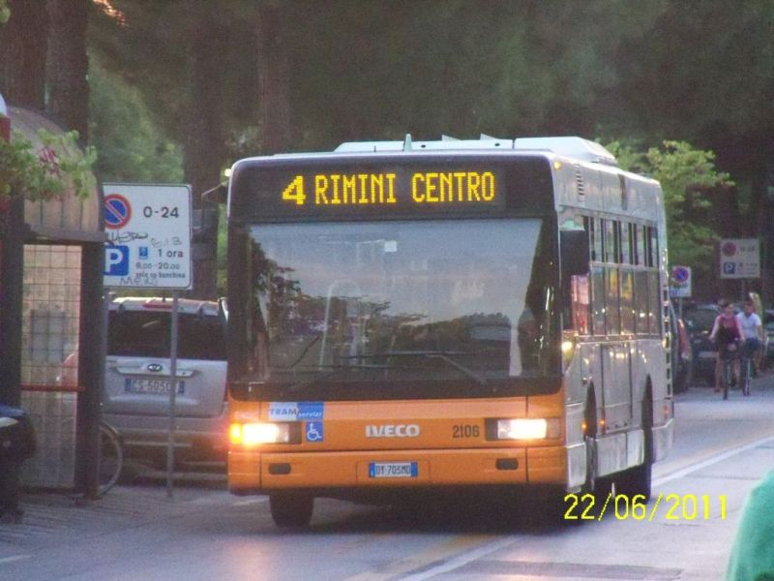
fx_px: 7826
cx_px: 387
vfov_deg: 4.2
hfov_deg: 5.7
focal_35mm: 350
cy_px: 290
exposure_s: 1/125
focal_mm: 62
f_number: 4.8
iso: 1600
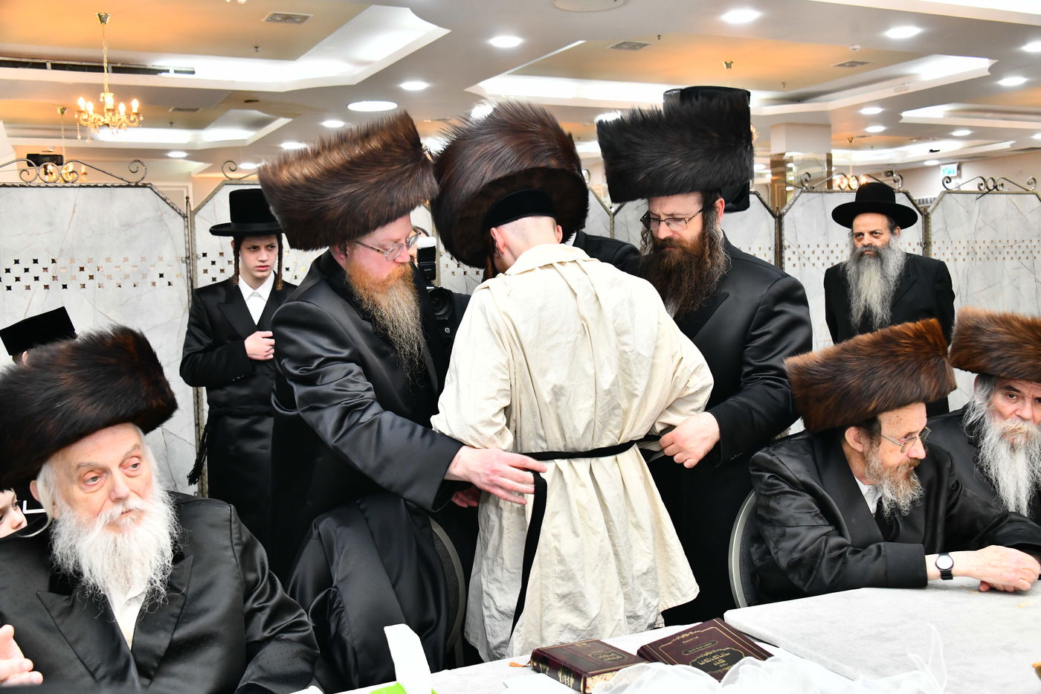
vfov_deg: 35.0
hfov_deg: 50.7
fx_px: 1099
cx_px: 520
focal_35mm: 38
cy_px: 347
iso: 2000
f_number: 5.6
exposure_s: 1/125
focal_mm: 38
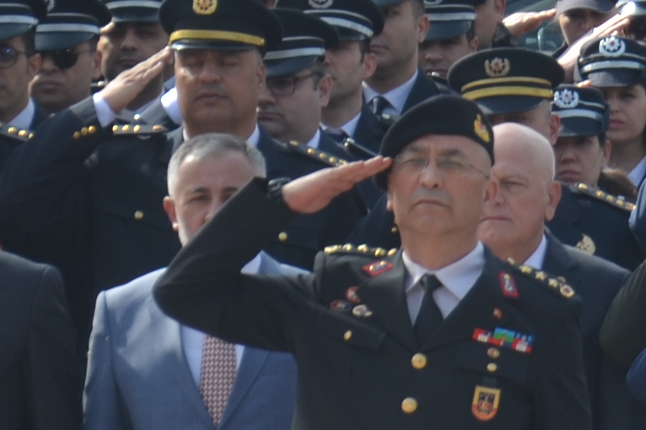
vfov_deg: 2.3
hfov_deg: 3.4
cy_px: 260
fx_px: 10604
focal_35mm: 591
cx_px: 1554
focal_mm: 80
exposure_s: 1/250
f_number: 5.3
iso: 125
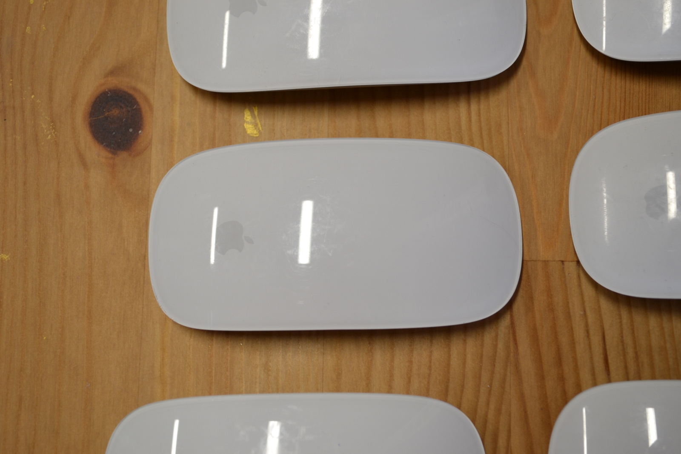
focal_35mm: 60
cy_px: 227
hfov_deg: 33.4
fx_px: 1135
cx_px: 340
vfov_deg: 22.6
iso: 400
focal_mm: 40
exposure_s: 1/40
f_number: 5.3
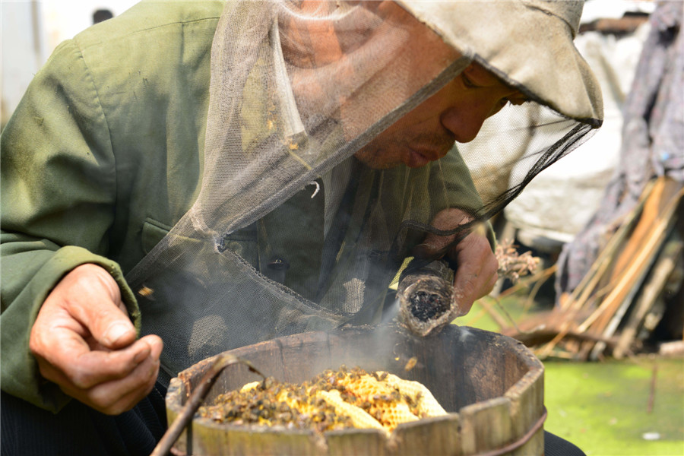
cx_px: 342
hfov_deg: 34.5
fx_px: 1102
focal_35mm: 58
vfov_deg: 23.4
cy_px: 228
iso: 100
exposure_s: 1/100
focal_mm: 58
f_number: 5.6
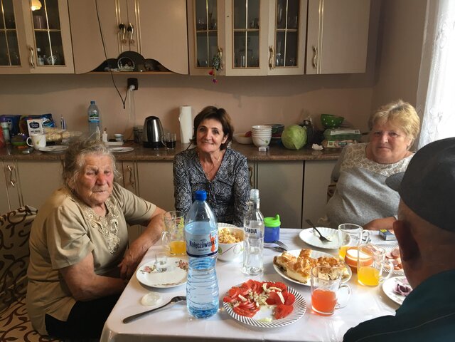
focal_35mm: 29
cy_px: 171
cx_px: 228
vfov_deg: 48.2
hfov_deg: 61.7
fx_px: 381
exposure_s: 1/33
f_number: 2.2
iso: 80
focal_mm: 4.15
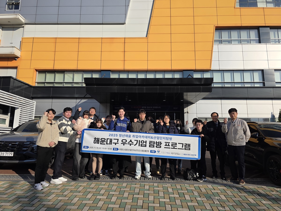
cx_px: 140
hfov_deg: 73.9
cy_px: 106
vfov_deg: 58.9
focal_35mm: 23
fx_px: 187
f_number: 1.7
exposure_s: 1/6574
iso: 80
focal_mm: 6.3
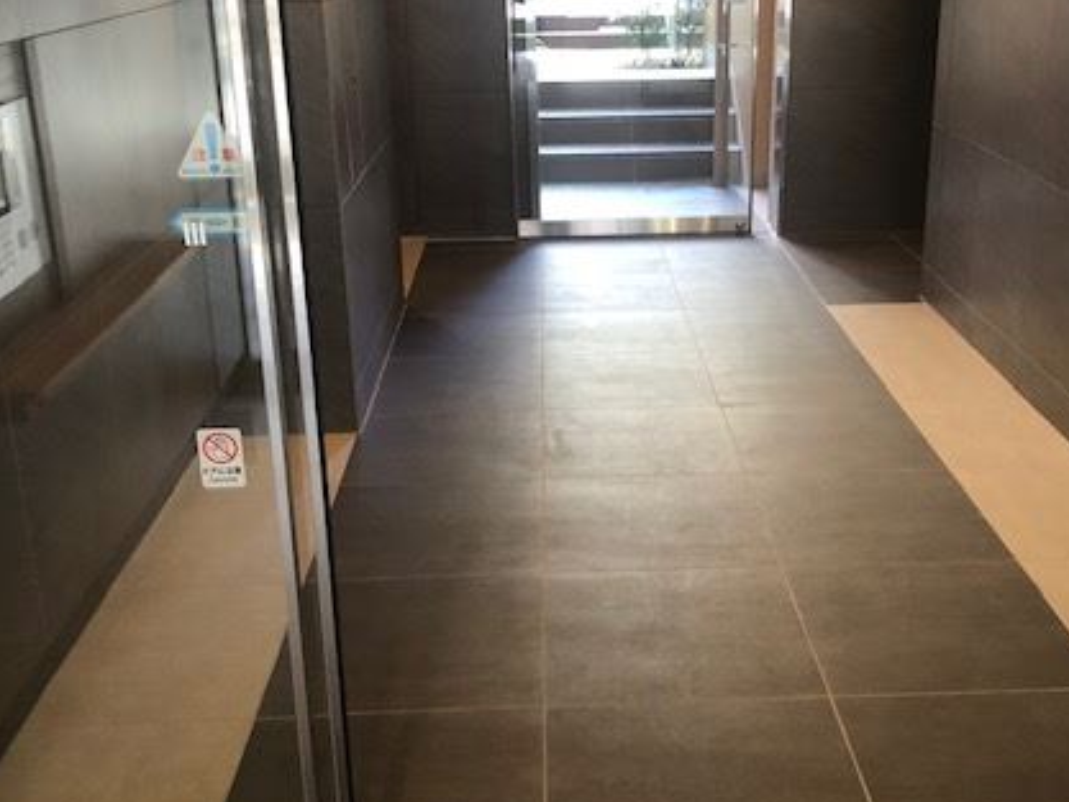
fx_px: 1328
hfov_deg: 43.8
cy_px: 387
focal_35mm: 43
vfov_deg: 33.6
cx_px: 592
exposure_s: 1/17
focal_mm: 3.99
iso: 64
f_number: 1.8
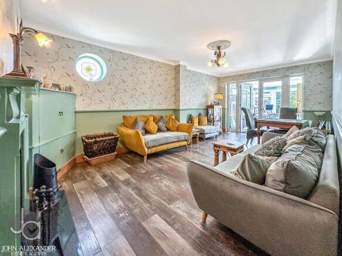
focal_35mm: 14
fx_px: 138
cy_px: 128
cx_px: 171
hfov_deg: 102.1
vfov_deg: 85.7
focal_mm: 2.22
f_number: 2.2
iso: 160
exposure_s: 1/100
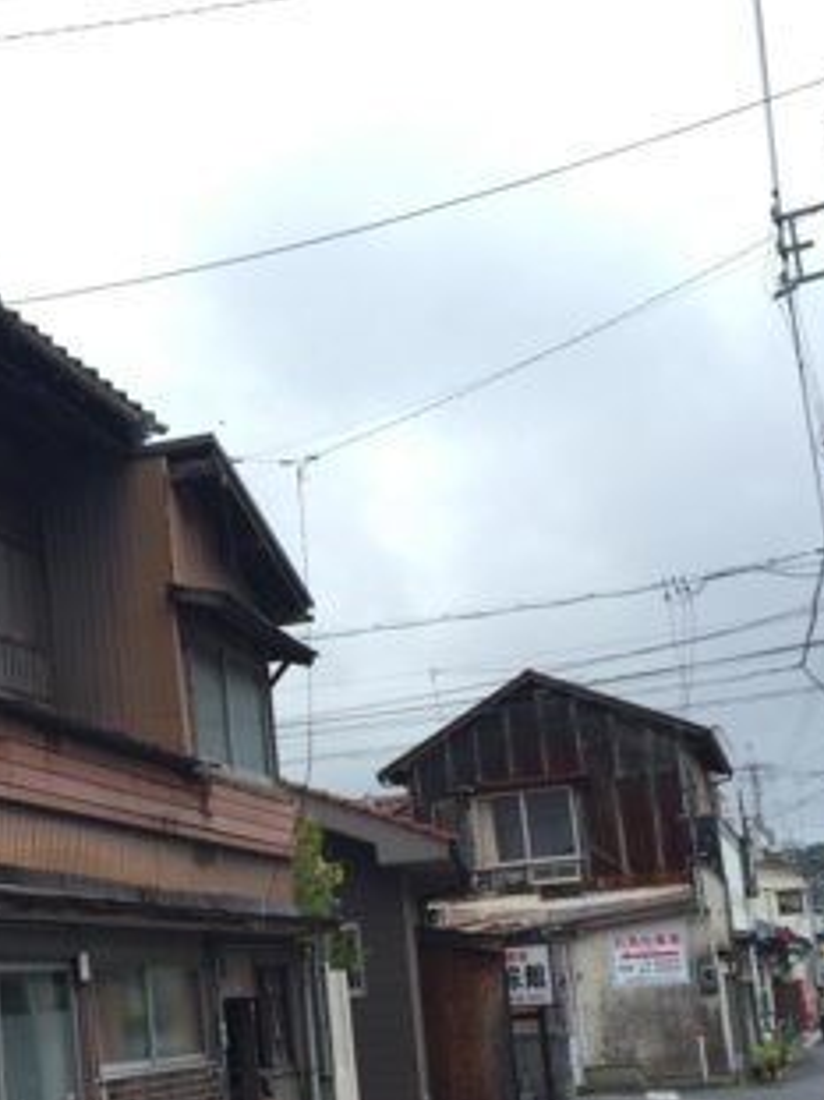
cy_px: 764
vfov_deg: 33.9
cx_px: 127
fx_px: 1779
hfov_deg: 25.5
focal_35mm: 56
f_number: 2.2
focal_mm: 4.15
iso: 32
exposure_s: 1/471
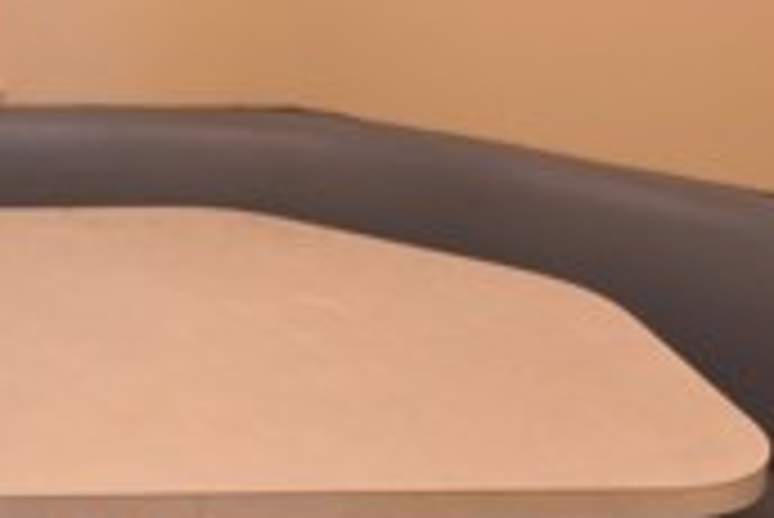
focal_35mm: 78
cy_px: 135
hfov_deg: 24.5
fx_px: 1678
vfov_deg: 17.4
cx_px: -36
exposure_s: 1/60
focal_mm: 14
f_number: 4
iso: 400
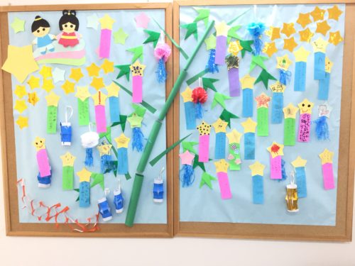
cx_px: 178
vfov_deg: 45.4
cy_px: 133
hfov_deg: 58.4
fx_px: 318
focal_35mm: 31
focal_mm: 3.3
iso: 40
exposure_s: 1/30
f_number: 2.4
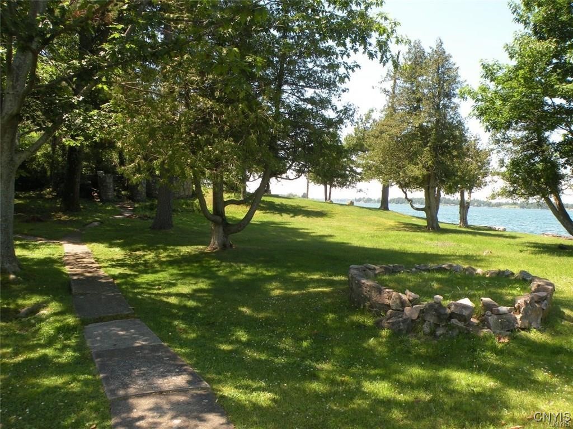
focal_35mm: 27
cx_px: 286
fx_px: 447
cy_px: 214
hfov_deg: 65.3
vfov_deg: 51.4
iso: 94
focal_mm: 4.7
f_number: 4.5
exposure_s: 1/190
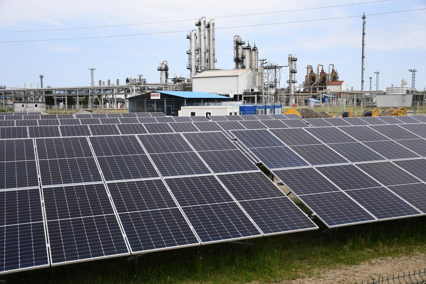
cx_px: 213
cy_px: 142
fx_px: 462
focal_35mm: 39
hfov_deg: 49.5
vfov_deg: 34.2
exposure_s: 1/4000
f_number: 3.8
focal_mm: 26
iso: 500
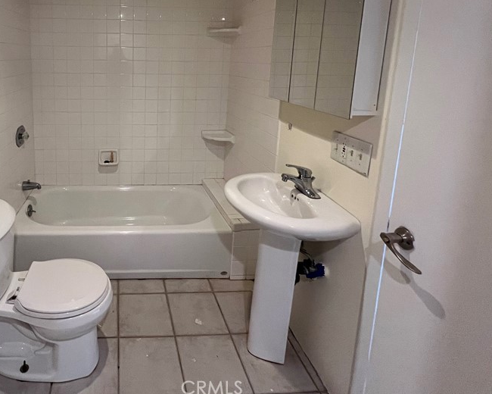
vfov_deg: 64.8
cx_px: 138
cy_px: 108
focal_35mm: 20
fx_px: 291
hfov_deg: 75.9
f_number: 1.8
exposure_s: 1/60
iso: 500
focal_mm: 1.57
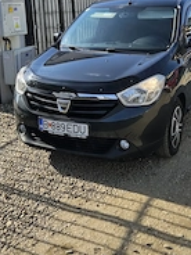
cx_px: 112
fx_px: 368
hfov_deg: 29.1
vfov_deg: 37.7
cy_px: 80
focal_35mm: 50
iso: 25
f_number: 1.8
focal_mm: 5.4
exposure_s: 1/1208
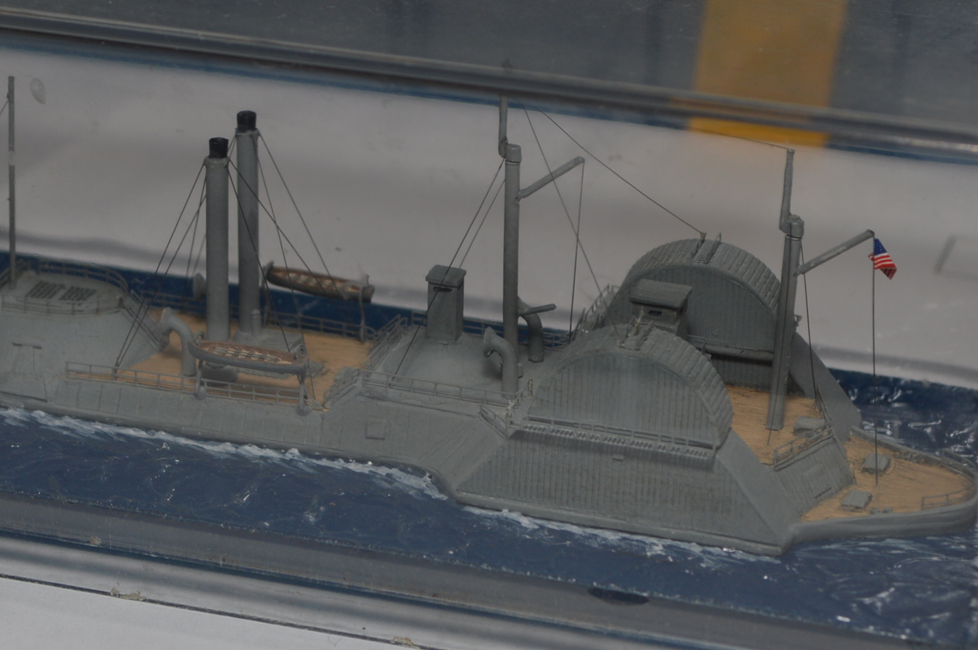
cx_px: 423
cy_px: 361
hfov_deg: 16.8
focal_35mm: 122
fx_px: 3312
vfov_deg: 11.2
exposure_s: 1/60
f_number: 8
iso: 100
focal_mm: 42
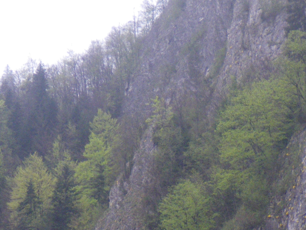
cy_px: 253
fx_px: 1777
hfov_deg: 9.8
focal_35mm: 201
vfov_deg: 7.3
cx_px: 150
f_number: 4.6
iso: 160
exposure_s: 1/80
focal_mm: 11.1
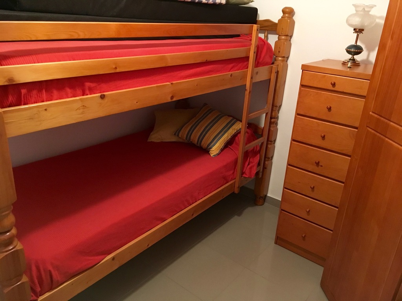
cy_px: 150
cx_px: 201
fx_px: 337
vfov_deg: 48.2
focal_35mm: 29
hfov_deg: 61.7
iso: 400
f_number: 2.2
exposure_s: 1/17
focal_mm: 4.15
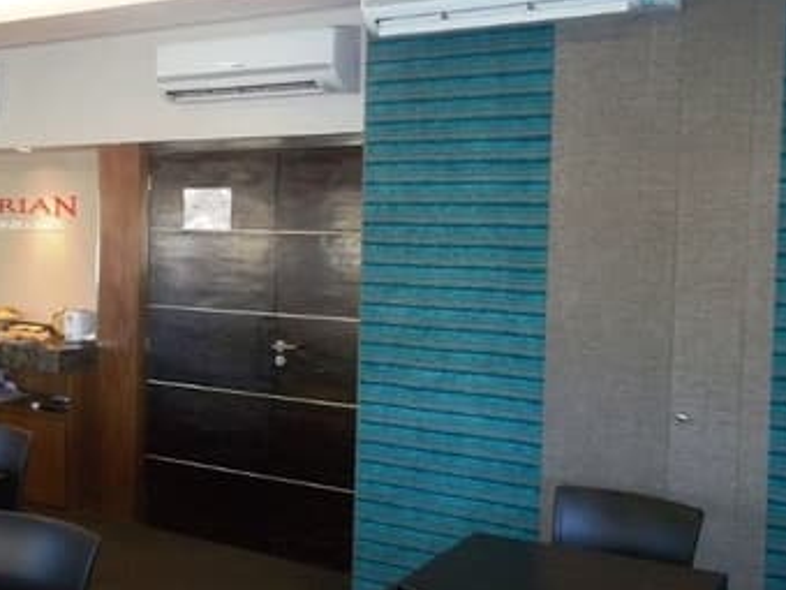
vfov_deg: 30.9
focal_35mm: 47
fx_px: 1067
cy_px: 290
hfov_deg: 39.6
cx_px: 217
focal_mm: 5.7
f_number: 2.9
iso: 160
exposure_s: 1/30
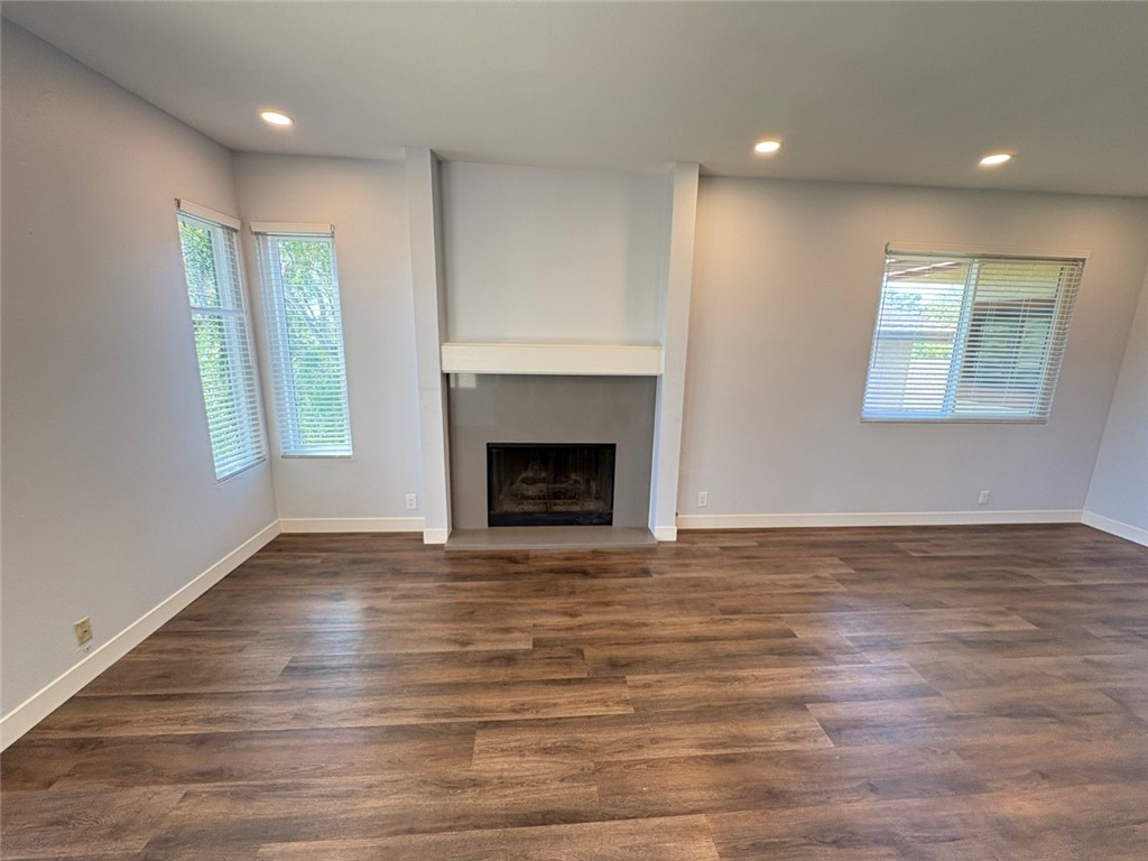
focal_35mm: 14
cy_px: 430
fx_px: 464
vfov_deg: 85.7
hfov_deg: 102.1
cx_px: 574
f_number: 2.2
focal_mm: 2.22
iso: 160
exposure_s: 1/60
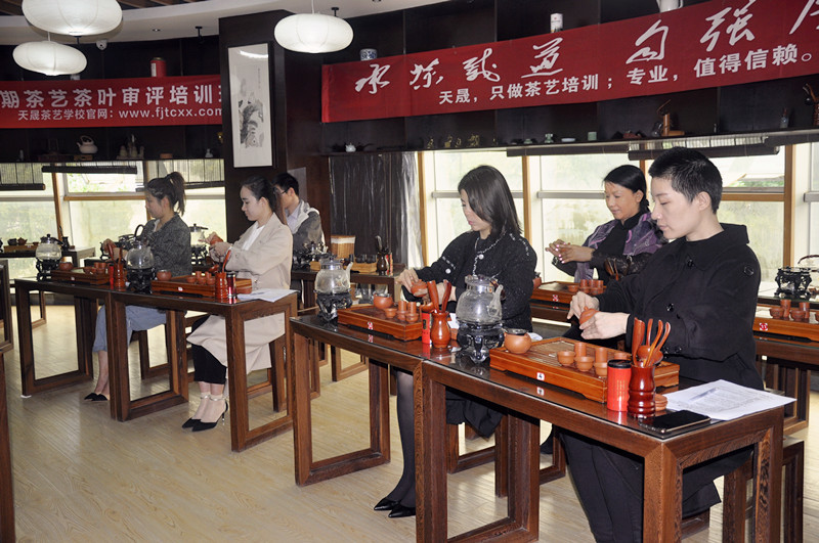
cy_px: 272
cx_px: 410
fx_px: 750
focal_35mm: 33
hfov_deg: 57.3
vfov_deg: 39.9
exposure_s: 1/60
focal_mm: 22
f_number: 3.8
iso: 320
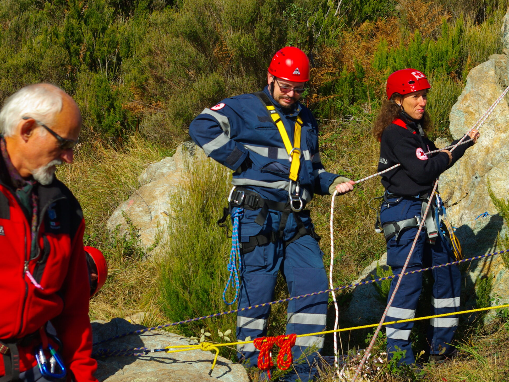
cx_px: 253
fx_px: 1259
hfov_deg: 22.9
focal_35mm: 86
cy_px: 172
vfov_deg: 17.2
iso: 100
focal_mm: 45
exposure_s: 1/180
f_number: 8
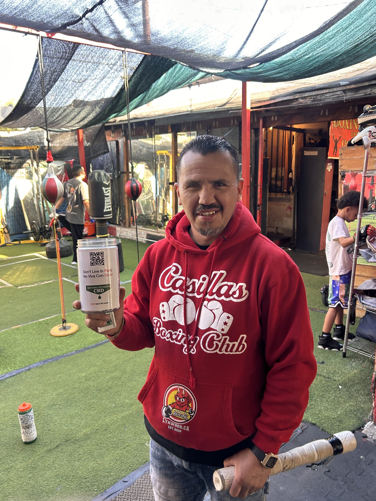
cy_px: 253
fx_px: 391
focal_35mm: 27
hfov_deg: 51.4
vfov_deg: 65.3
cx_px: 194
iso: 125
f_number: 1.5
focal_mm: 5.7
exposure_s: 1/65
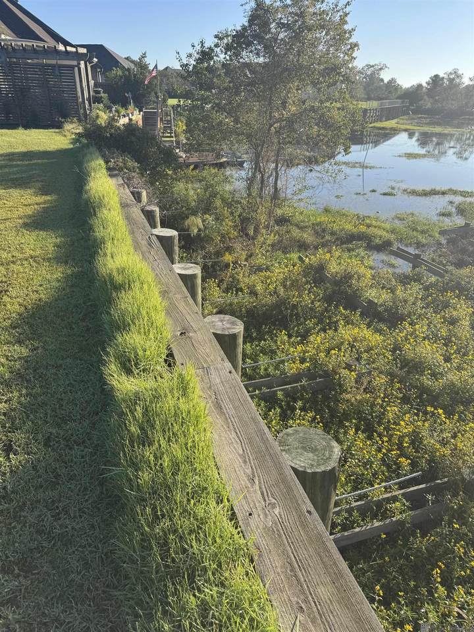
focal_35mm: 24
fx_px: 438
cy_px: 316
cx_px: 237
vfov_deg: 71.6
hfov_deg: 56.8
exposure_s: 1/1818
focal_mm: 6.76
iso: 80
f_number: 1.78
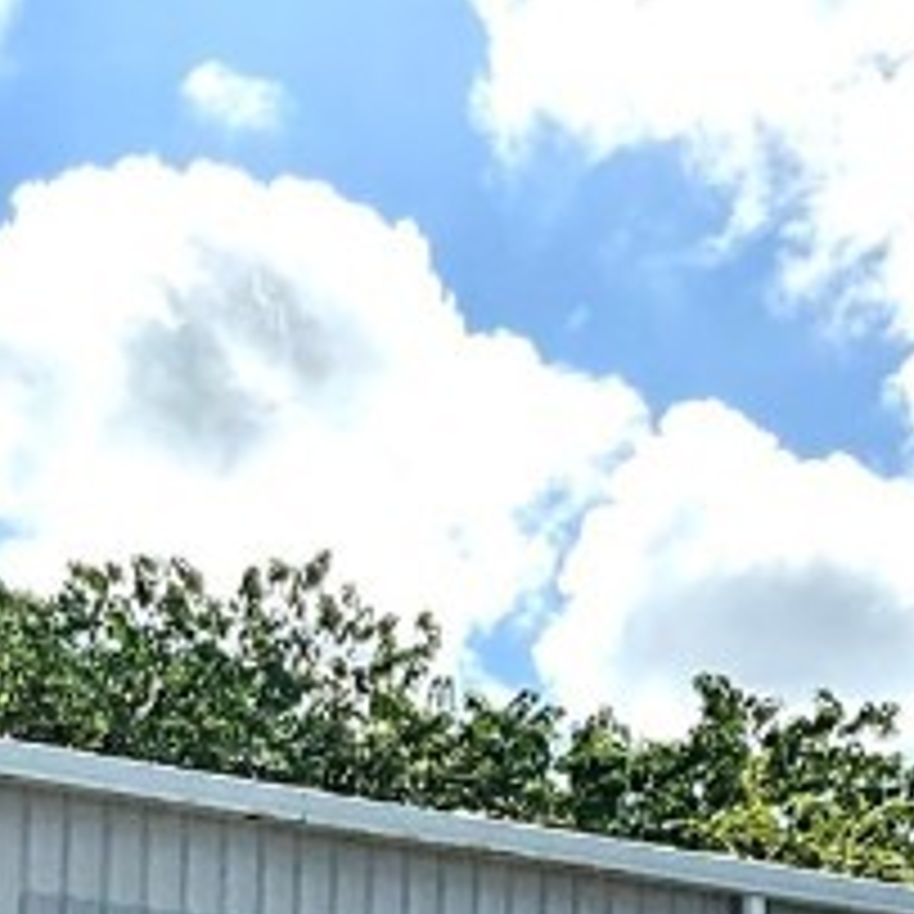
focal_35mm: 129
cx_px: -266
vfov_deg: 12.5
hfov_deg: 13.1
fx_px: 3854
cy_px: 1585
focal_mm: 3
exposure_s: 1/3125
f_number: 1.8
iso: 25
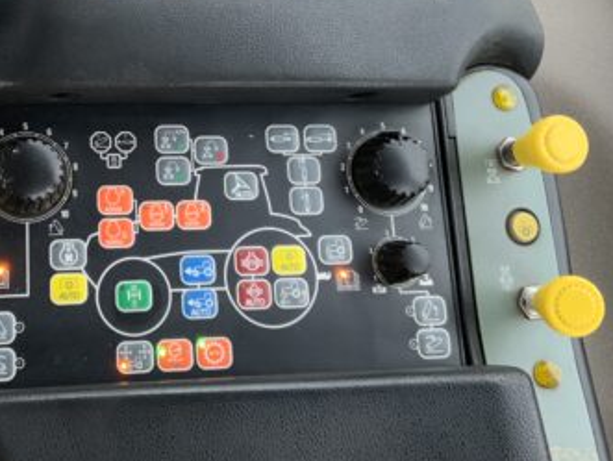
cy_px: 93
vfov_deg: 25.7
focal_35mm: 56
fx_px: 993
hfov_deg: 33.6
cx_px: 146
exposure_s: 1/59
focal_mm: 3
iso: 64
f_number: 1.8
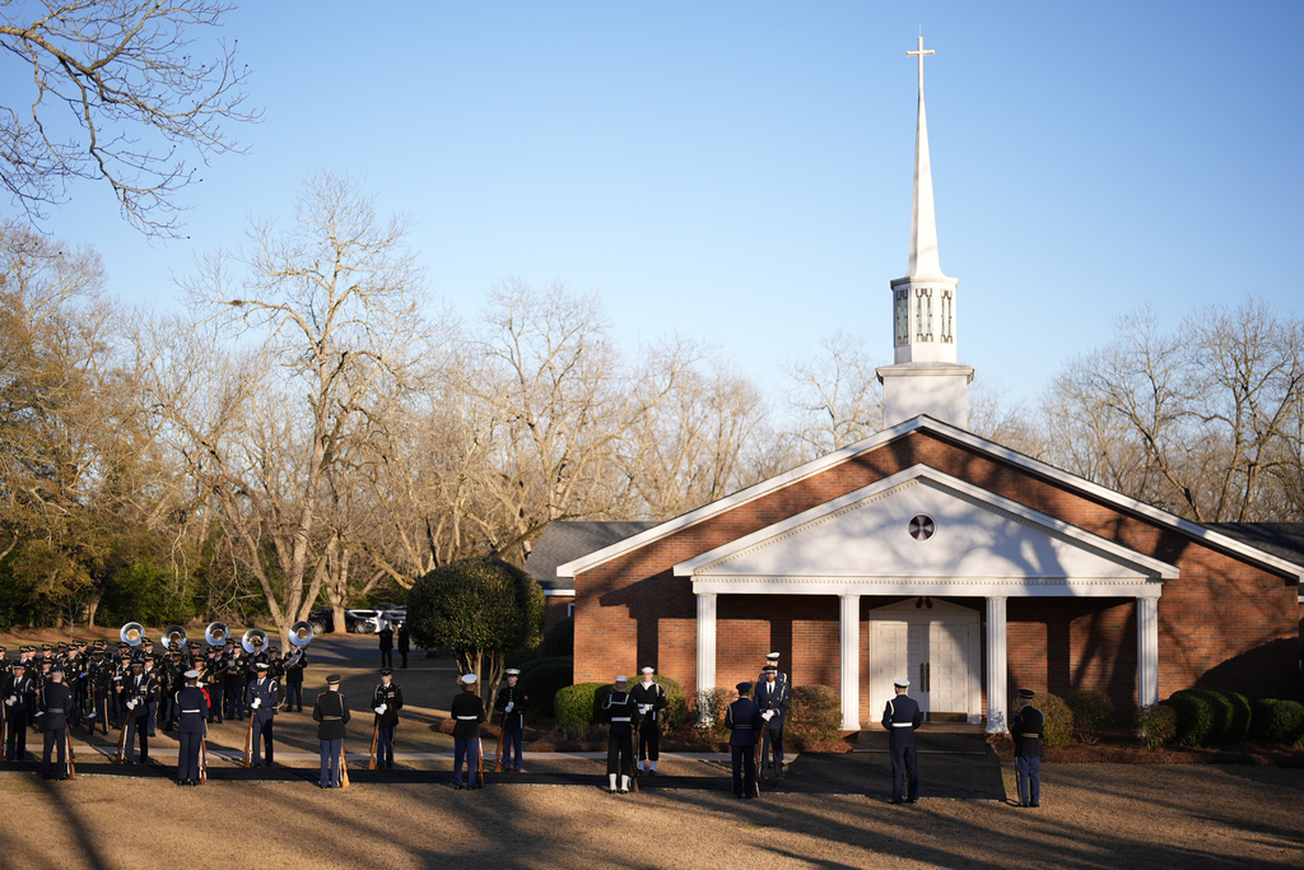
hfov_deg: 39.6
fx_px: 1811
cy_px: 435
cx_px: 652
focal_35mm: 50
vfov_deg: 27.0
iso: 250
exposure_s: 1/12800
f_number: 1.2
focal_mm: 50
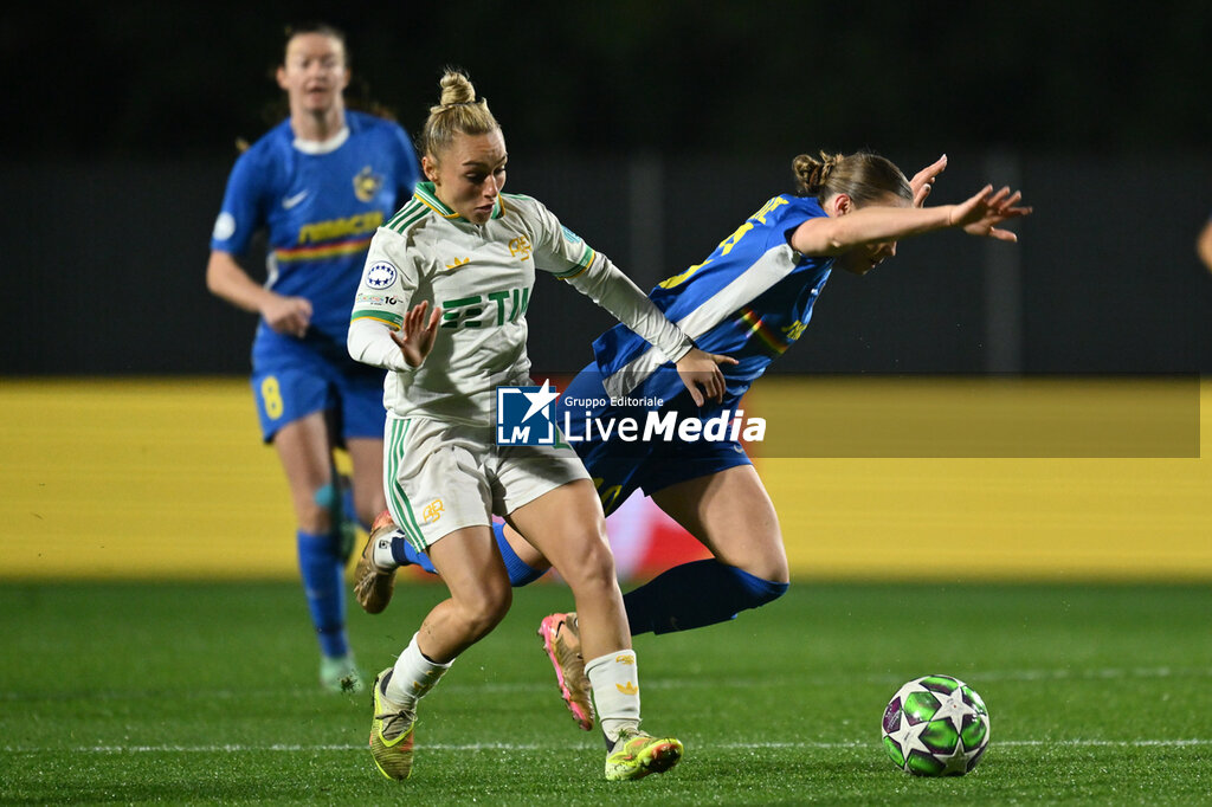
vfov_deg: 2.5
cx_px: 606
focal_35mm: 560
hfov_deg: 3.7
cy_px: 404
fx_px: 18846
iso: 3200
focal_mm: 560
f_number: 4
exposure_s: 1/1000
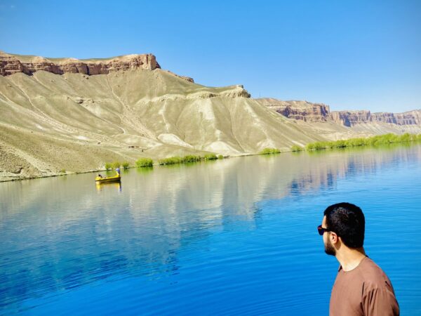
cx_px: 210
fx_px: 316
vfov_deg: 53.1
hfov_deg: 67.3
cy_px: 158
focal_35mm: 26
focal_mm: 4.25
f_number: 1.8
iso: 32
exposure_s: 1/2513
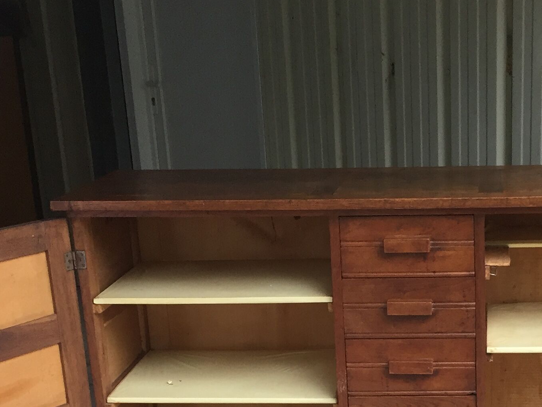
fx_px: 1096
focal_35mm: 70
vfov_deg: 20.3
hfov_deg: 27.4
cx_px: 410
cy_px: 408
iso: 40
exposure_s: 1/33
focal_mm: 4.15
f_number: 2.2
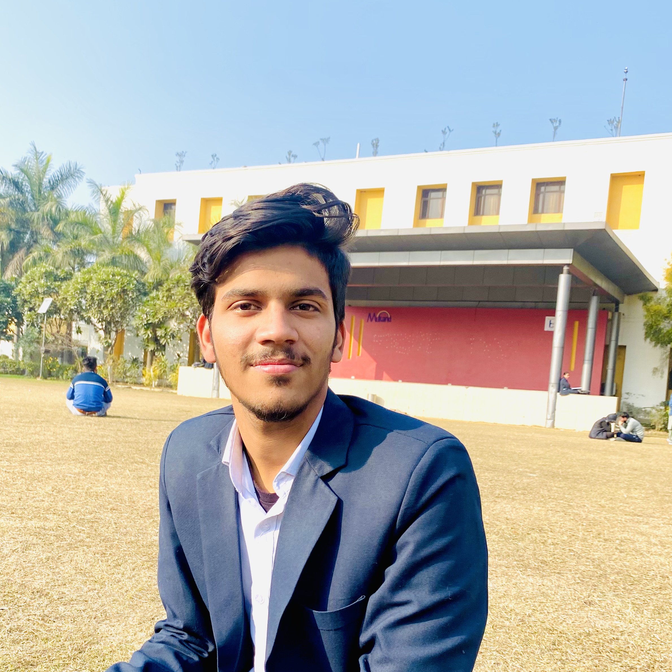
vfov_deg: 42.5
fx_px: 857
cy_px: 427
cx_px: 255
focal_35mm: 39
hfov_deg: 42.5
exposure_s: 1/1629
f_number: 1.8
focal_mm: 4.25
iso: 32
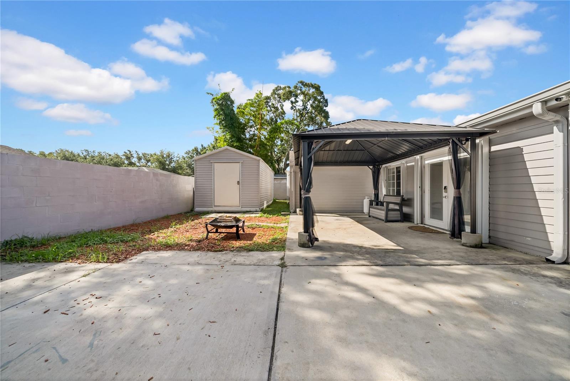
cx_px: 285
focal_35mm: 12
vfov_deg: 90.1
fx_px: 190
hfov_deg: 112.6
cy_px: 190
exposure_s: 1/1250
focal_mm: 12
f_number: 7.1
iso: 800
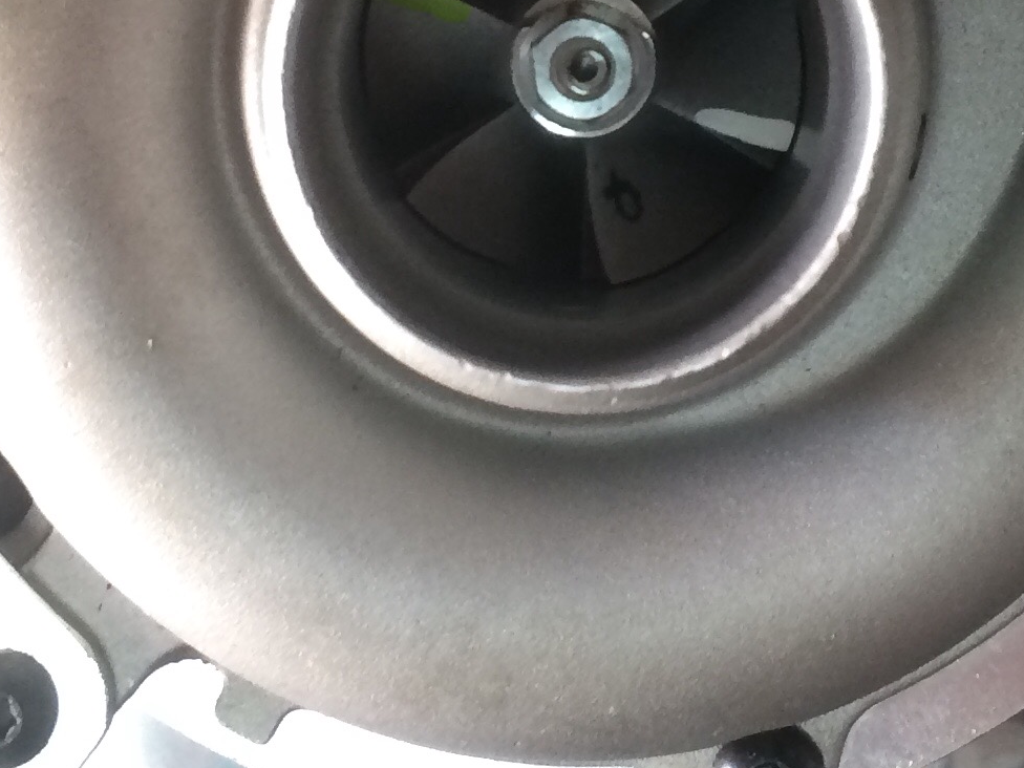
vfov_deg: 14.8
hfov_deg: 20.2
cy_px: -116
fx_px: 2869
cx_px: 578
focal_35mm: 97
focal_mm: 4.15
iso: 125
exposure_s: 1/33
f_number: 2.2
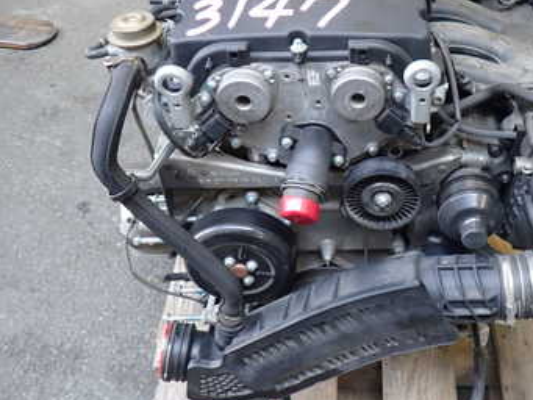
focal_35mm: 44
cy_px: 159
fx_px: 678
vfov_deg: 32.8
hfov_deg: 42.0
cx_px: 381
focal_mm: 4.5
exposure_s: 1/50
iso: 200
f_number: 2
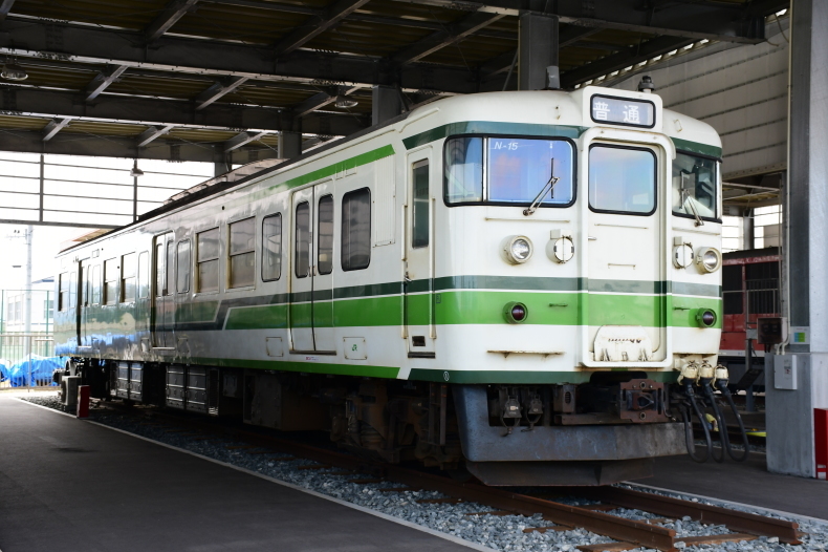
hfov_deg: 41.1
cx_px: 414
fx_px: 1103
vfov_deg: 28.1
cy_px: 276
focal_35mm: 48
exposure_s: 1/125
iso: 320
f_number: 8
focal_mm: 32
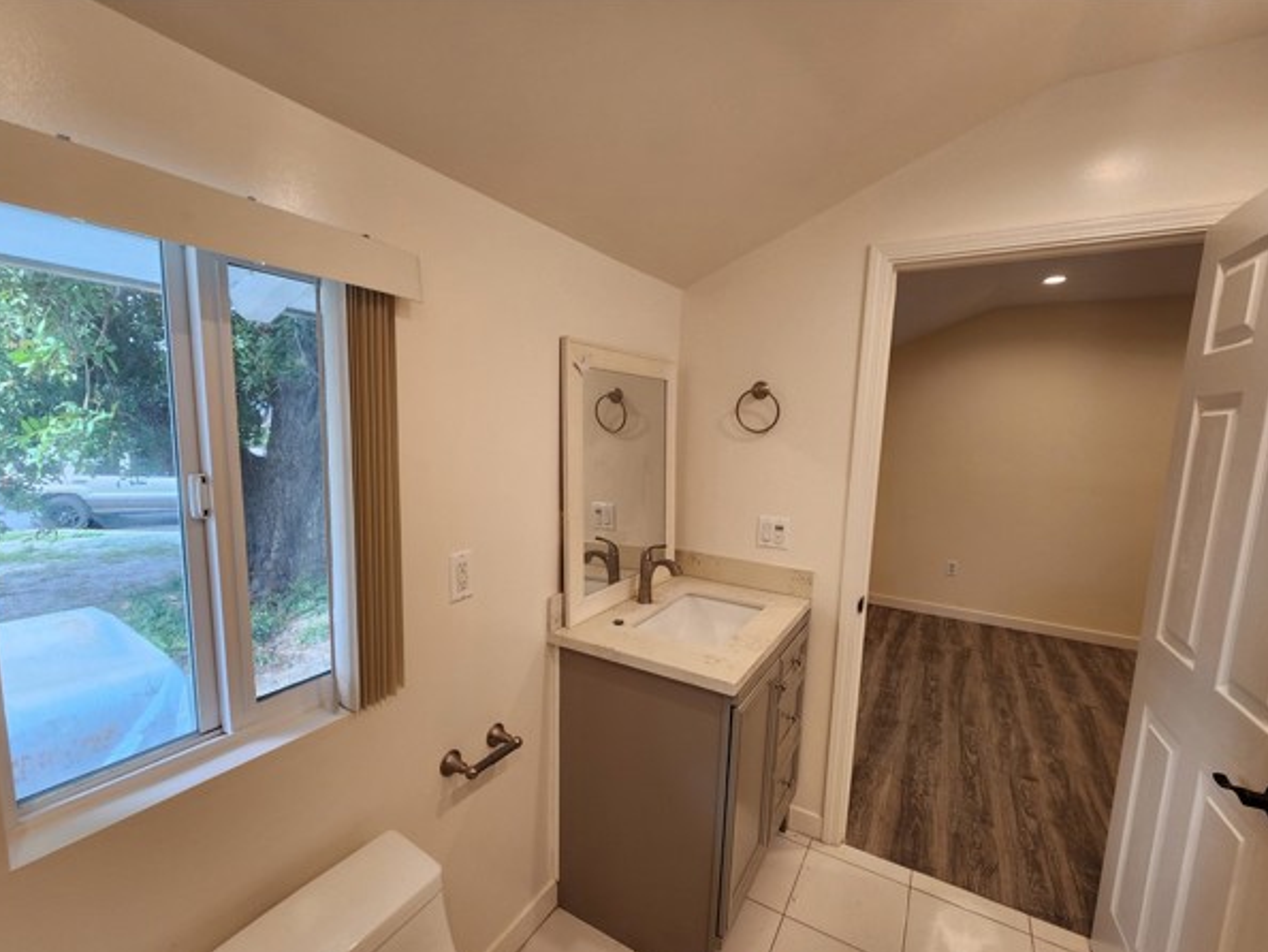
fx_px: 513
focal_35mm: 14
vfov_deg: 85.6
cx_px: 623
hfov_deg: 102.0
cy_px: 506
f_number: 2.2
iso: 80
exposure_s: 1/60
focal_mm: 2.2
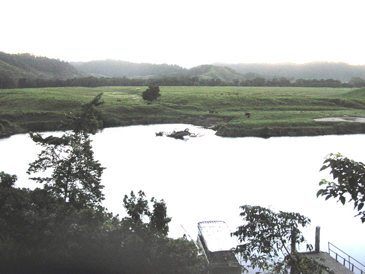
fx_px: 380
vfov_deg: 39.7
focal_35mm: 36
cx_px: 182
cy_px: 137
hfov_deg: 51.3
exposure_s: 1/50.8
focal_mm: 6
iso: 50
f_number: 2.7
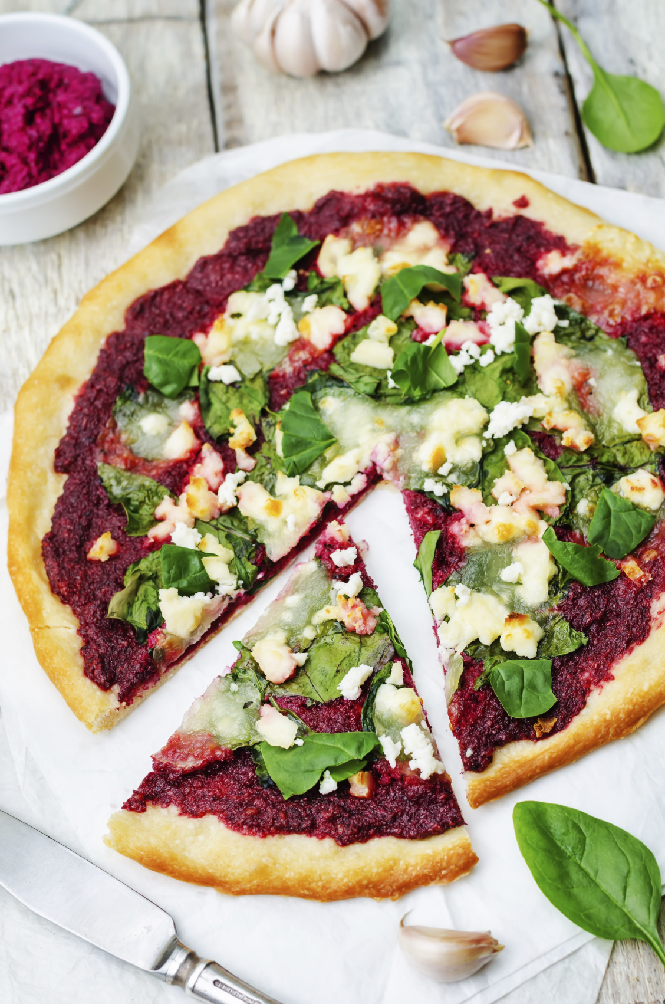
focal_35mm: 75
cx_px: 332
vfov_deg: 27.0
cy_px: 502
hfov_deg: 18.1
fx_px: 2086
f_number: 5
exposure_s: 1/30
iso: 100
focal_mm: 50
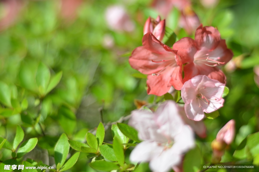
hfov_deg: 27.0
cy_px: 86
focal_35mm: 75
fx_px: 538
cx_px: 130
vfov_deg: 18.1
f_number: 2.2
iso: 100
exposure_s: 1/2500
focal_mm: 50
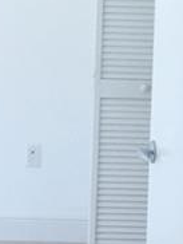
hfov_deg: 7.8
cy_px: 153
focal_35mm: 191
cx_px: 71
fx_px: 1343
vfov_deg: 10.3
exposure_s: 1/60
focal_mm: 4.15
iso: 25
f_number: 2.2
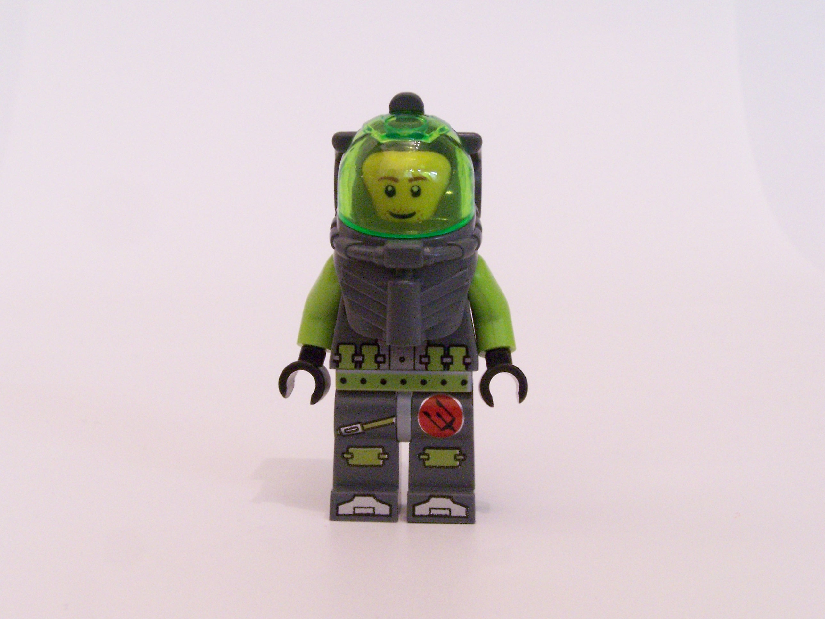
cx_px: 412
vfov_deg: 22.9
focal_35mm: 64
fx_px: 1525
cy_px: 310
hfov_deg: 30.3
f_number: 8
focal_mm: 10.7
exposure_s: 1/4
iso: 400
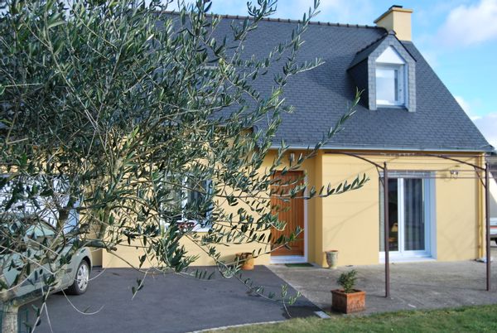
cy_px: 166
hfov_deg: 55.0
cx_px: 248
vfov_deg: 38.5
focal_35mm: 34
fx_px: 477
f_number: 6.3
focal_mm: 23
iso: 100
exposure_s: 1/160
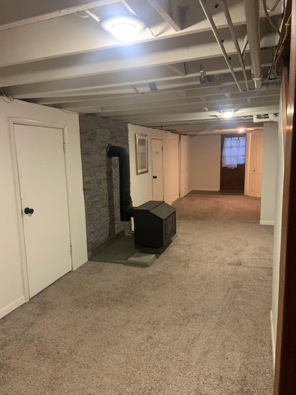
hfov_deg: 53.1
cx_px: 148
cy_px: 198
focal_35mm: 26
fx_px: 296
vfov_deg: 67.3
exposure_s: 1/40
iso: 320
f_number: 1.8
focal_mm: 4.25
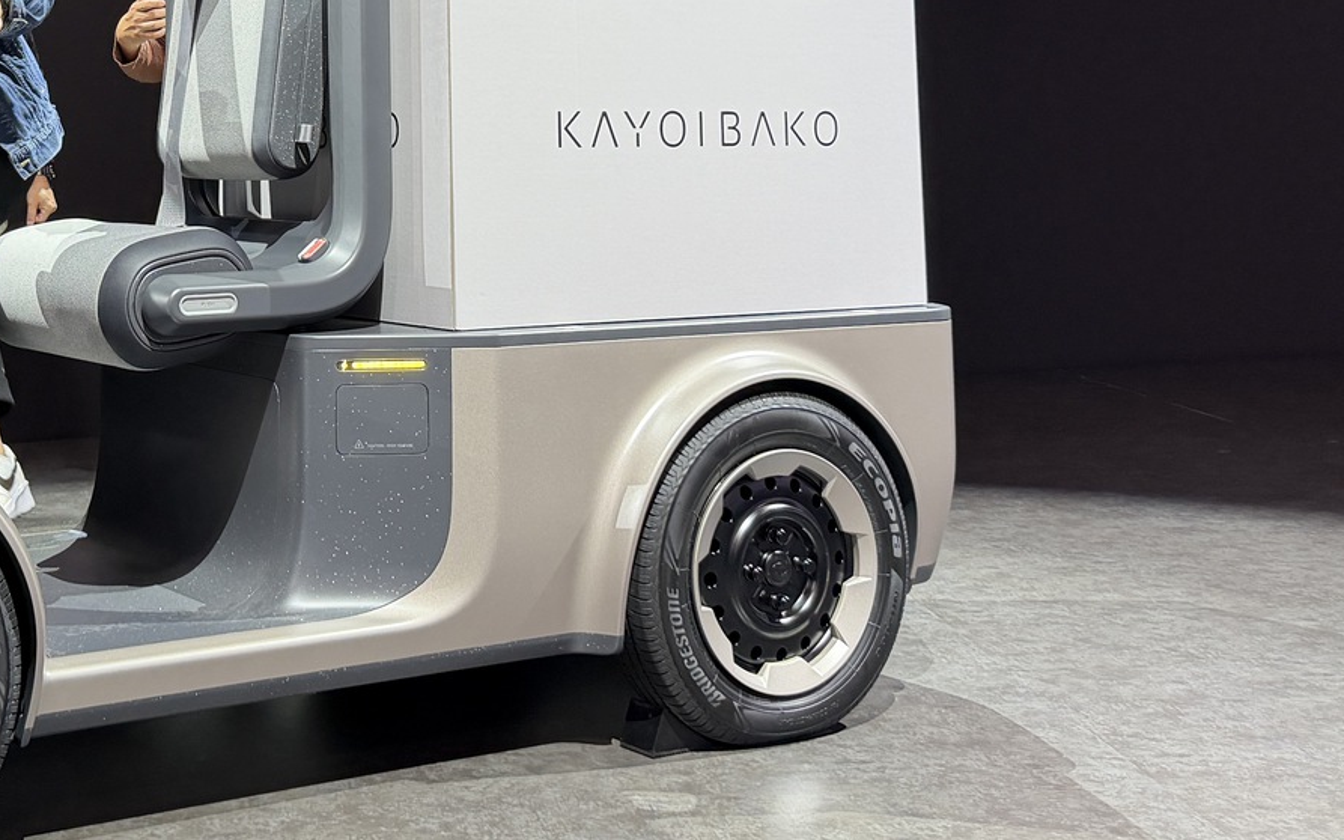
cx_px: 260
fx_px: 2088
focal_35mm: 57
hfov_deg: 34.5
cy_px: -54
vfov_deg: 21.7
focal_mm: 6.76
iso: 200
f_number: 1.78
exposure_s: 1/120
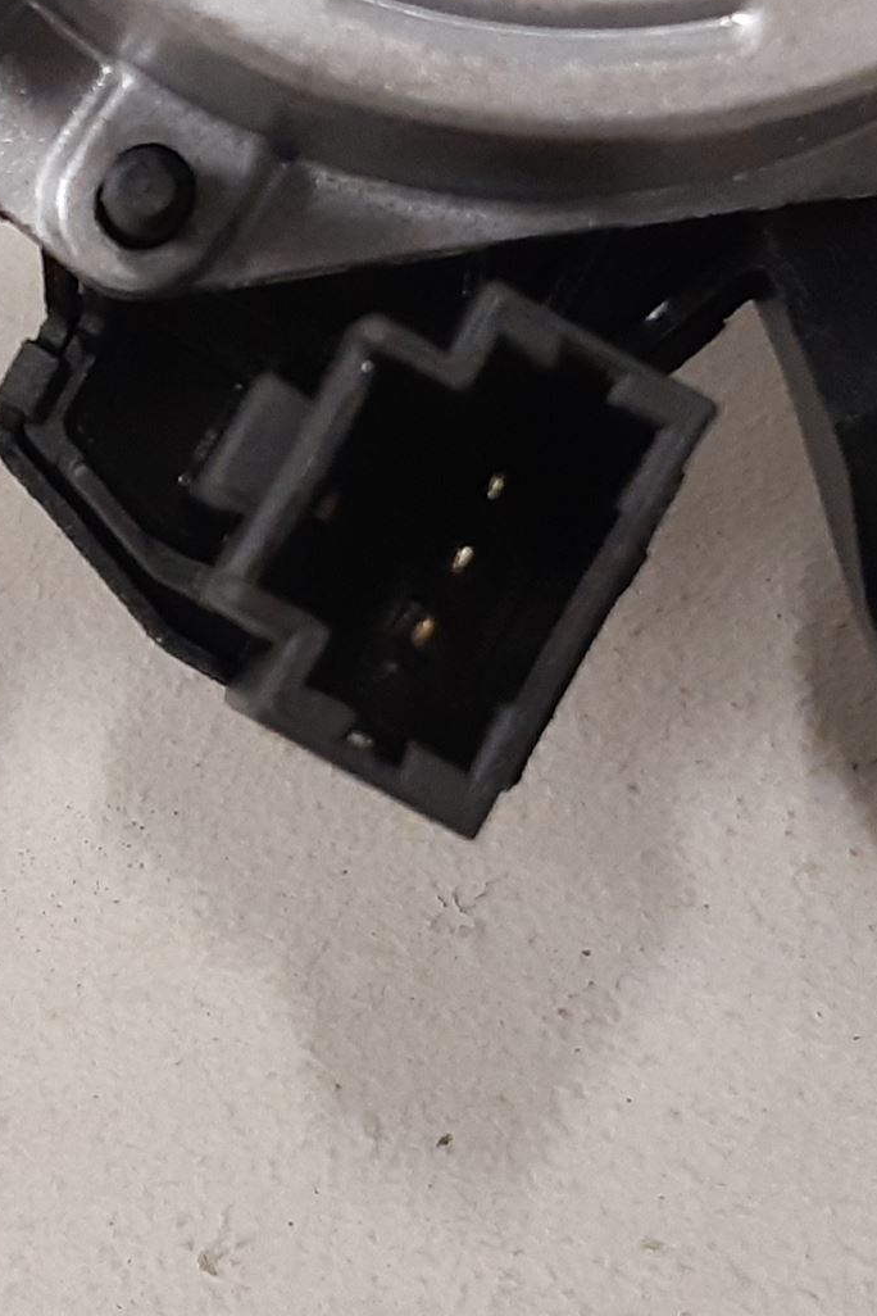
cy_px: 639
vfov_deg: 36.9
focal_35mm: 54
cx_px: 168
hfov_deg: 24.6
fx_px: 1973
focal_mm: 3.93
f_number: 1.7
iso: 250
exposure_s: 1/50
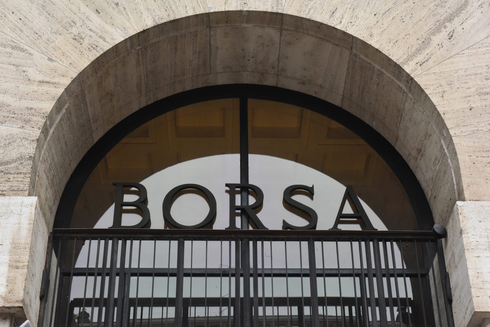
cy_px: 164
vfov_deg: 19.5
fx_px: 953
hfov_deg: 28.8
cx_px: 245
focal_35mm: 70
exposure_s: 1/320
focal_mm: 70
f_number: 22
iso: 3200
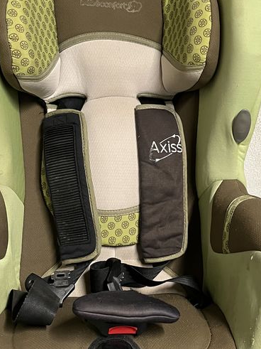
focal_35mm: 53
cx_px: 147
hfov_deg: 27.5
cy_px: 203
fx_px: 533
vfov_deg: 36.1
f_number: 1.6
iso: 500
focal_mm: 5.1
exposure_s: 1/60
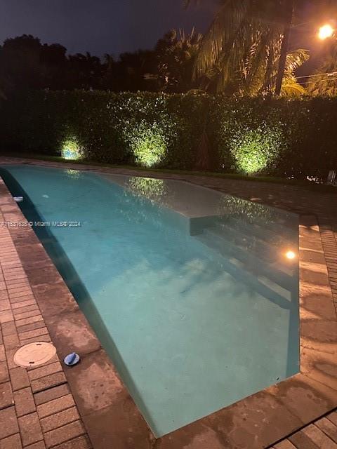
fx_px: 337
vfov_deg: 67.3
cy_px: 224
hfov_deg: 53.1
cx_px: 168
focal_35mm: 26
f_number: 1.8
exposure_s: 1/8
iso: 500
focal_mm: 4.25
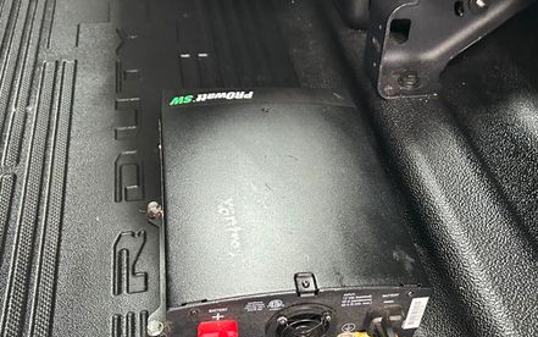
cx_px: 312
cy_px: 225
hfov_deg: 49.1
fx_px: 587
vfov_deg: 31.8
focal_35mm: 40
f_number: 1.5
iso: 500
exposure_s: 1/60
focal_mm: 5.7
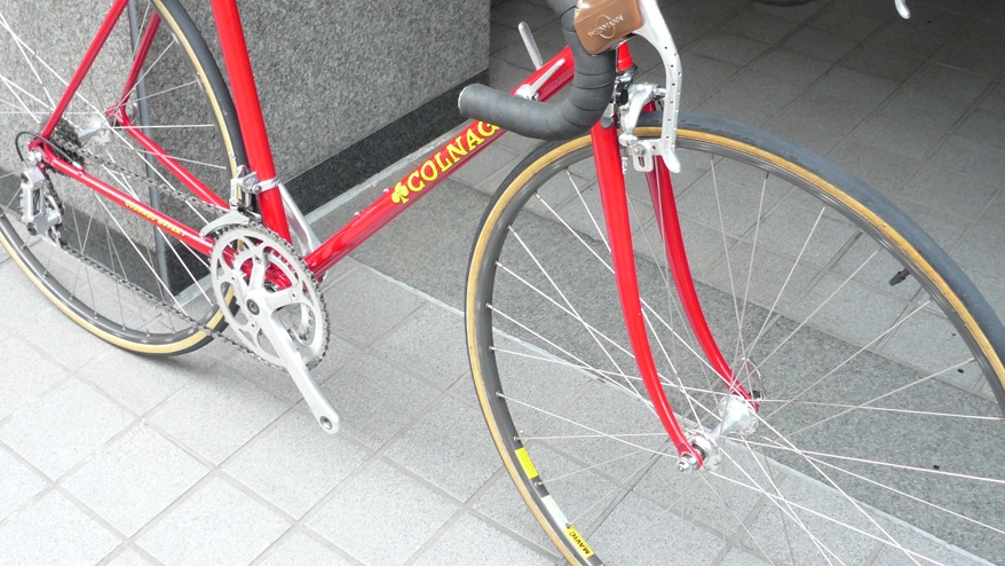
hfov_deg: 43.7
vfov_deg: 25.2
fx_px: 1253
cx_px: 481
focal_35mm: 47
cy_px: 144
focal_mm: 6.1
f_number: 3.1
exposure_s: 1/15
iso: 100
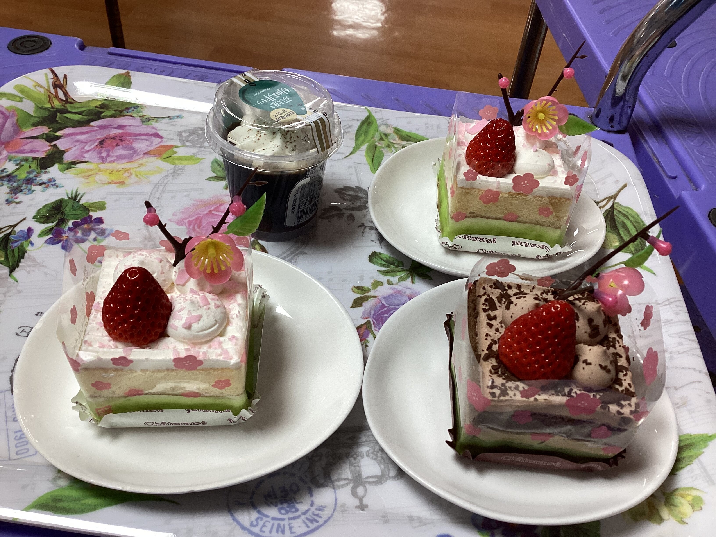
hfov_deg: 58.4
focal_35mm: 31
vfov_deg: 45.4
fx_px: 641
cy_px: 268
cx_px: 358
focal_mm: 3.3
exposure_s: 1/100
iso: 100
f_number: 2.4
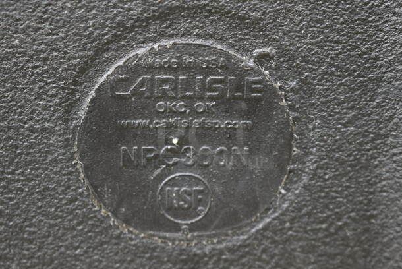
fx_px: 922
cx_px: 201
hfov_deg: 24.6
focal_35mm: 82
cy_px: 134
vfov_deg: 16.6
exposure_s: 1/100
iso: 450
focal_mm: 55
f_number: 5.6
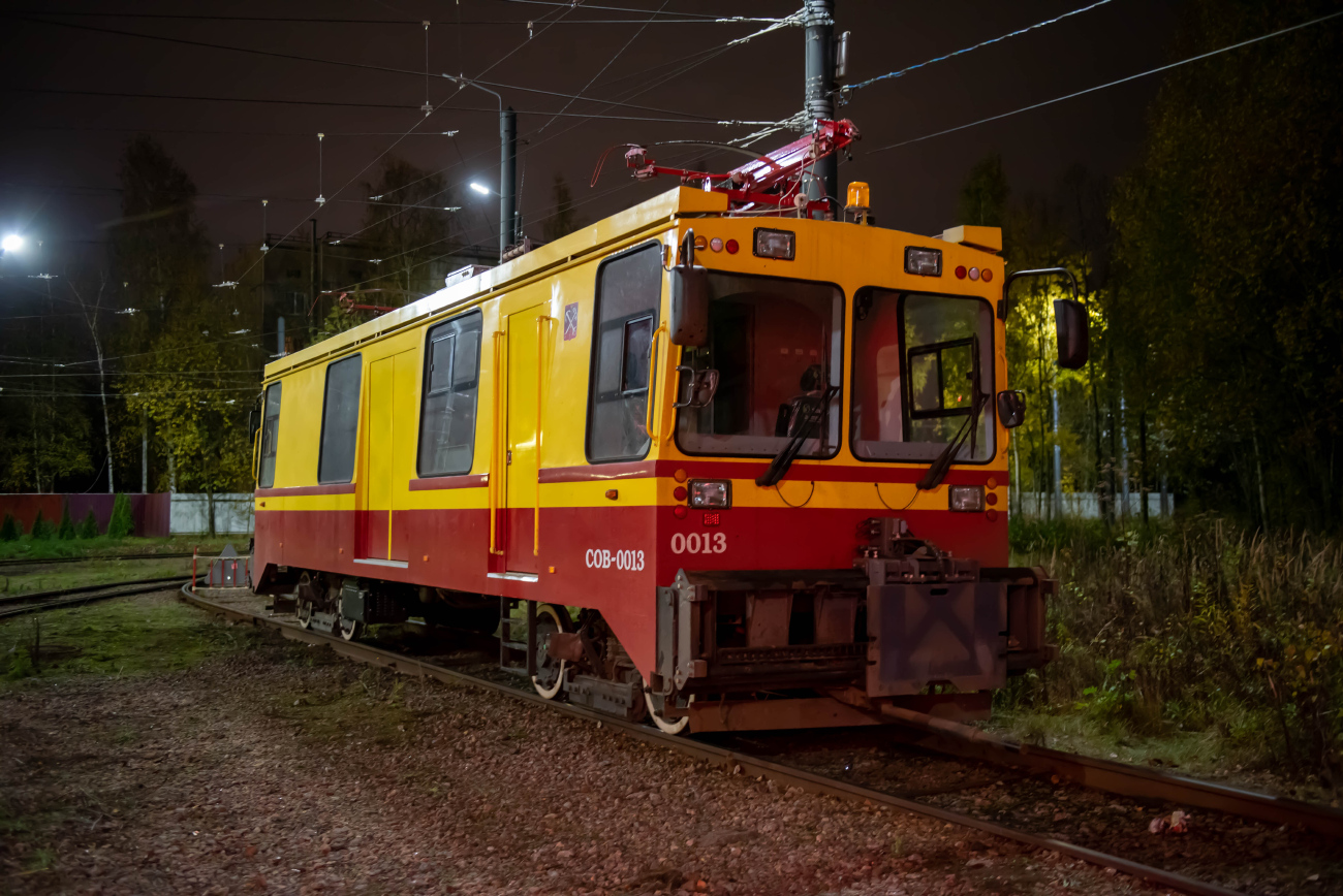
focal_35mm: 38
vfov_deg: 35.1
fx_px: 1418
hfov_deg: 50.7
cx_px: 672
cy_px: 448
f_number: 2.8
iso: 3200
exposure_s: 1/45
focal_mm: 38
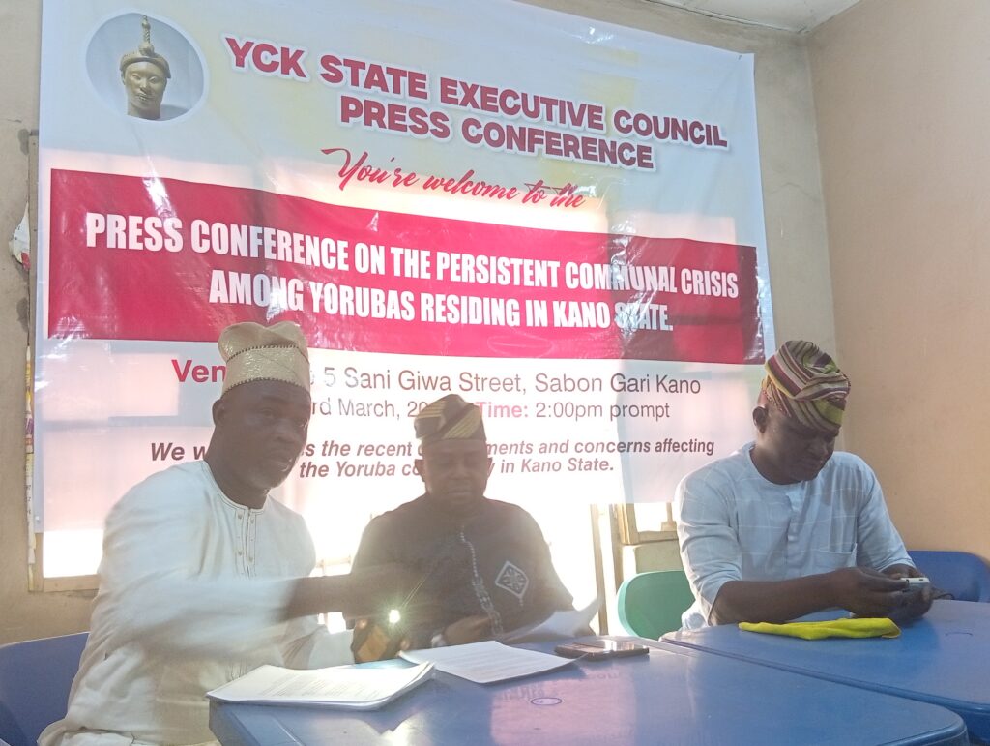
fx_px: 888
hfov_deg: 58.3
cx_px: 495
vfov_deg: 45.5
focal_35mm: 31
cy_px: 373
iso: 607
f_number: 1.8
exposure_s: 1/20
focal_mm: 3.96
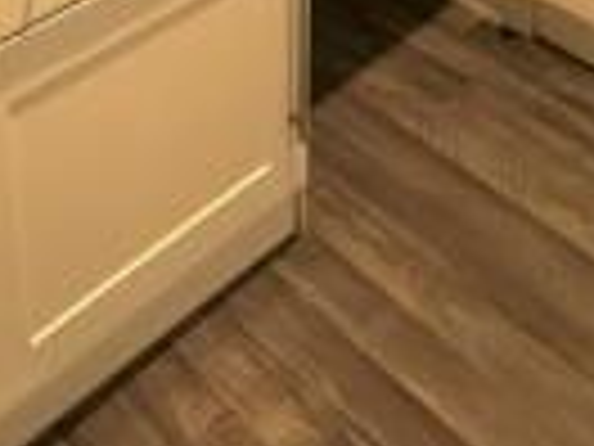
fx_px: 1064
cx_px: 295
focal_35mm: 62
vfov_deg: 18.8
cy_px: -336
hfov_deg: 31.2
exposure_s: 1/50
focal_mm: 2.22
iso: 320
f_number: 2.2
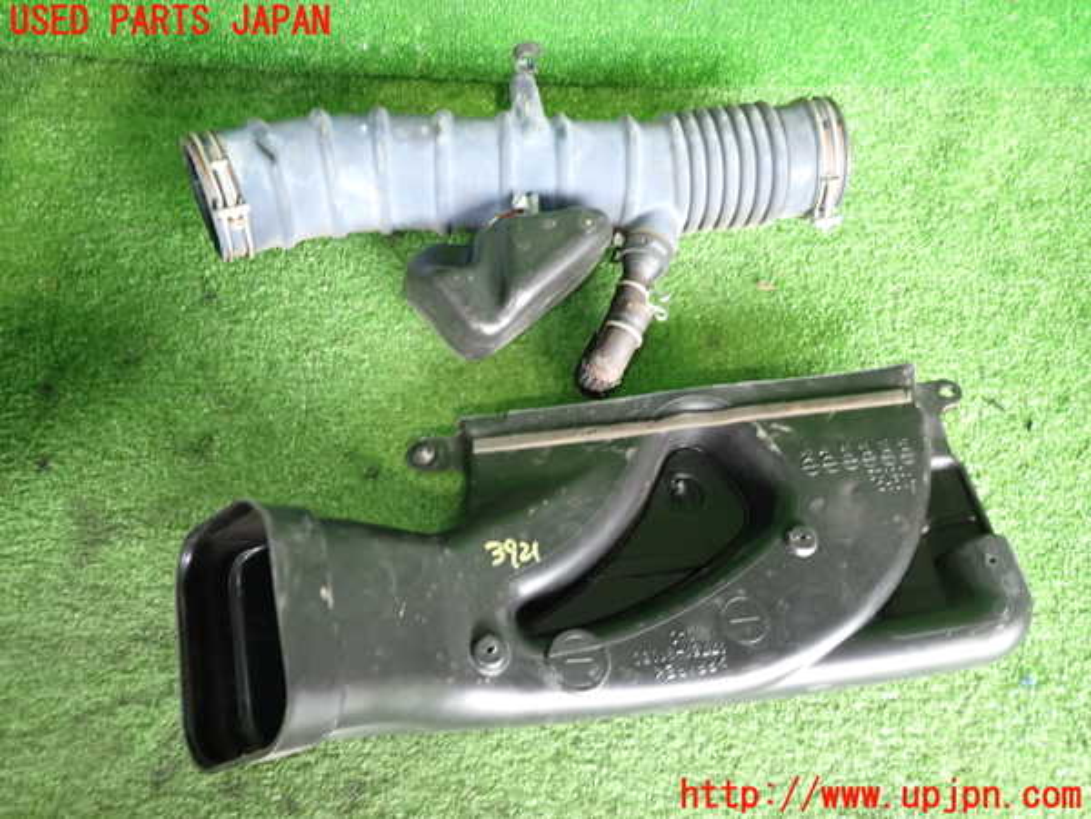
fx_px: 788
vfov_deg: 54.9
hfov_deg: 69.4
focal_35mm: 25
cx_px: 546
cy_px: 410
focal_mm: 4.5
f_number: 2
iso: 320
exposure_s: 1/30
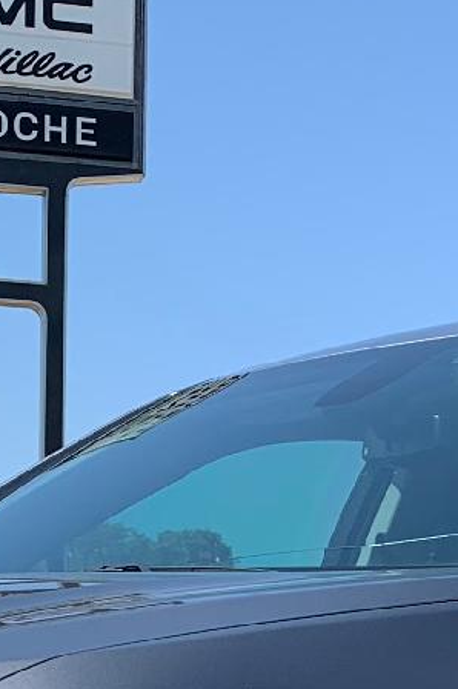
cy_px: 917
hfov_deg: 11.8
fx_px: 2217
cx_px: 278
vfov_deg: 16.6
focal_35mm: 116
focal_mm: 4.25
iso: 25
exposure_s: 1/1880
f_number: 1.8
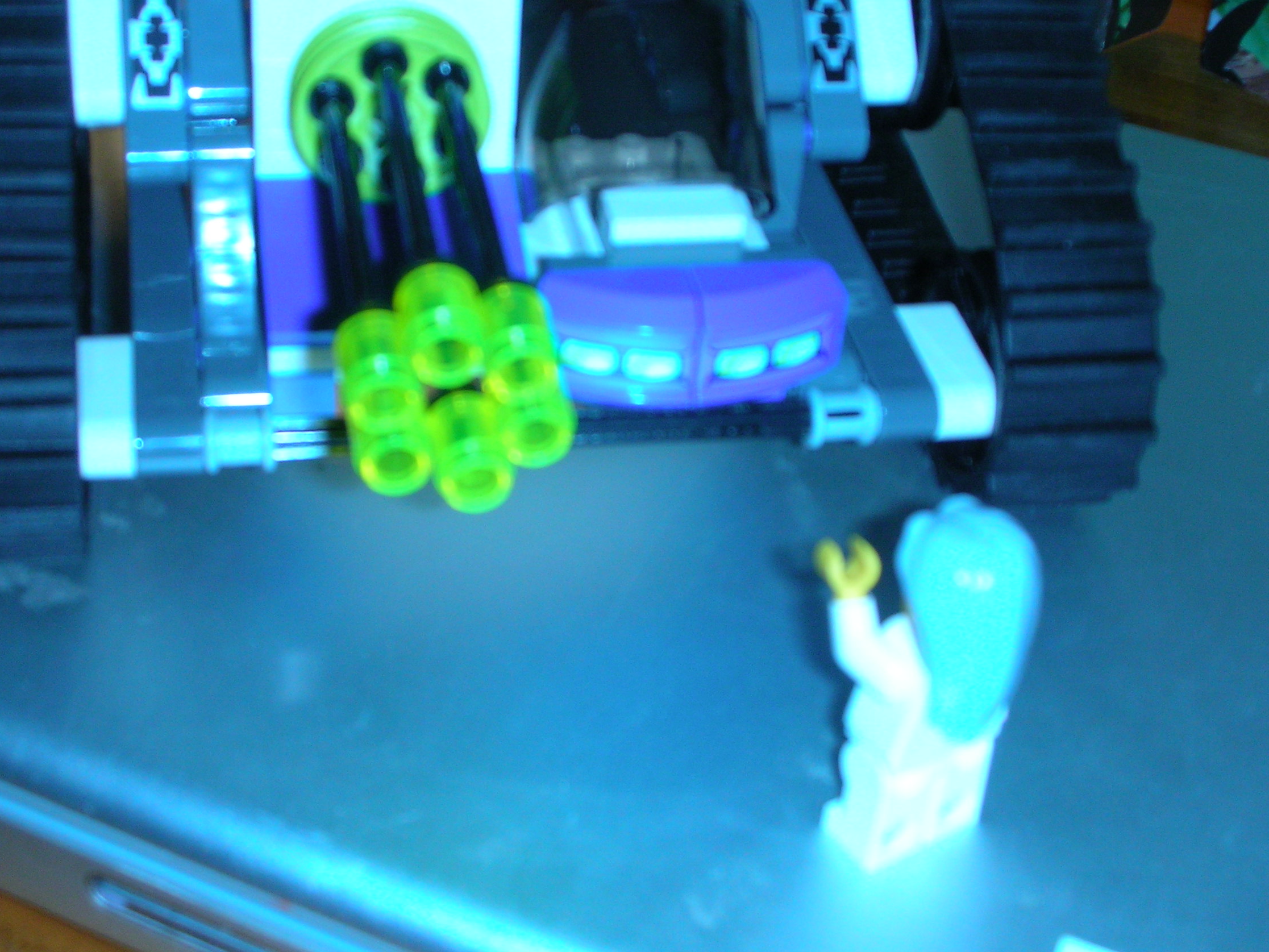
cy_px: 359
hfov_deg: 33.2
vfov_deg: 25.2
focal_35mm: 58
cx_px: 575
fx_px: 2126
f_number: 3.5
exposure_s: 1/60.1
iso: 50
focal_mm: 7.7
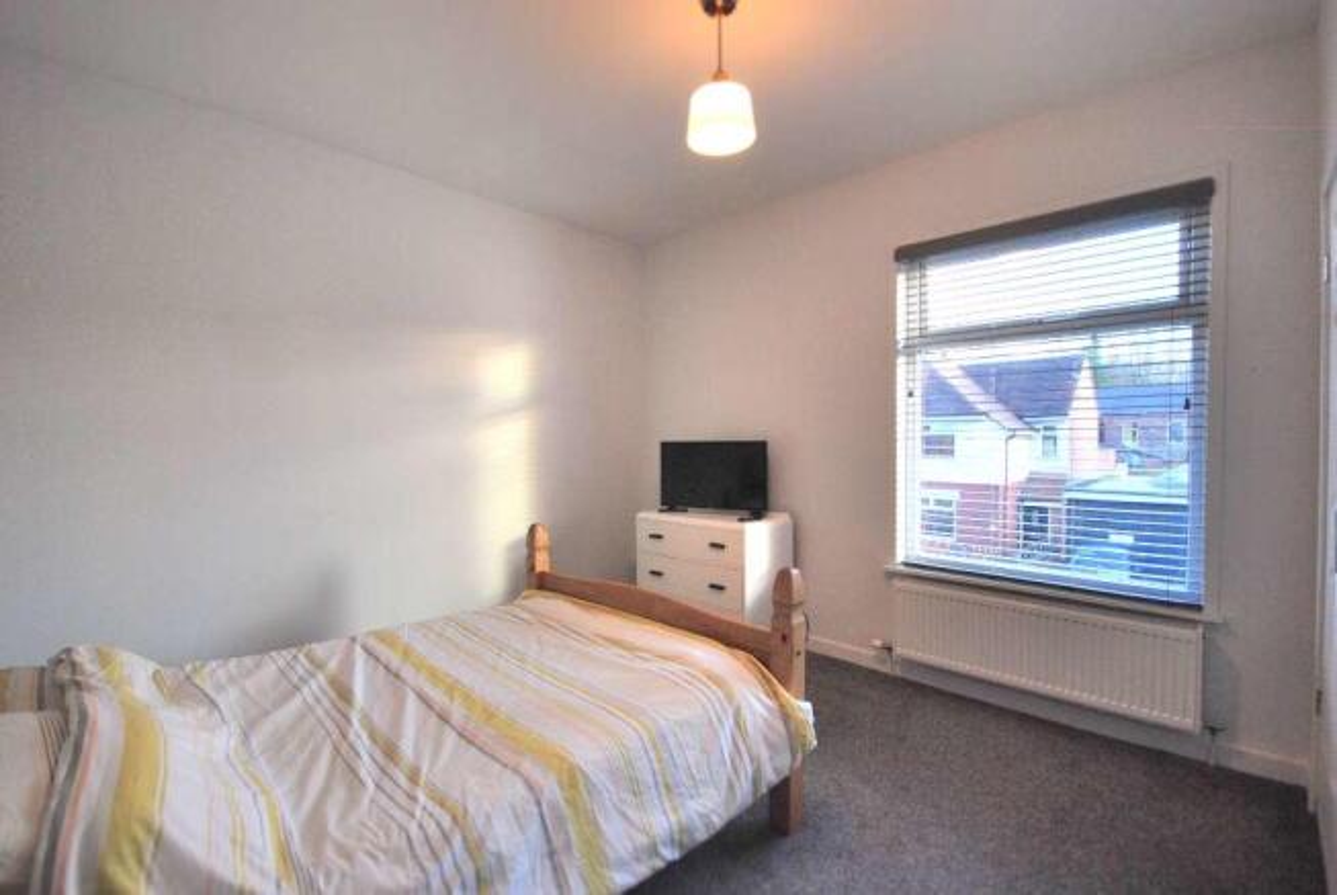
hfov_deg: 94.9
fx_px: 613
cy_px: 448
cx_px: 668
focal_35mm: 16
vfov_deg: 72.2
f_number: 4.2
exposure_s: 1/80
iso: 400
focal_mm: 11
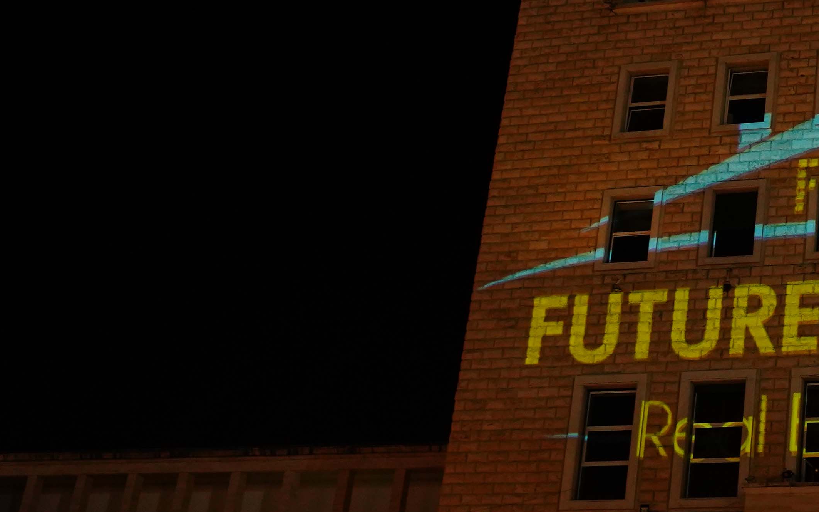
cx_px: 934
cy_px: 289
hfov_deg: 27.0
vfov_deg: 18.9
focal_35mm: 69
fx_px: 1540
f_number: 2.8
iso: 2500
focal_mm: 24
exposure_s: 1/50
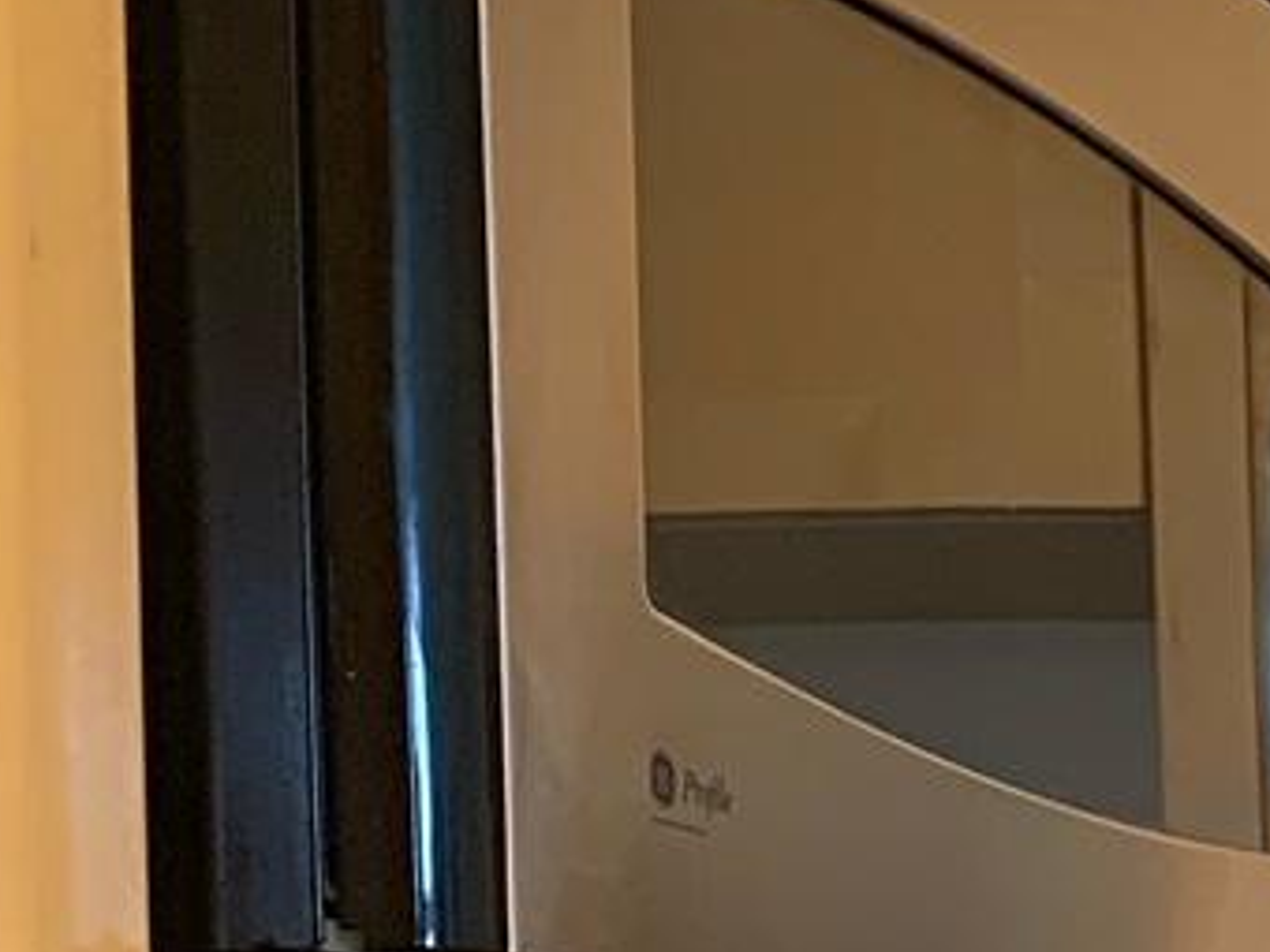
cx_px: 3227
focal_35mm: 154
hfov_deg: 10.6
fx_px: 5650
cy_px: 1941
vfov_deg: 9.0
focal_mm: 4.25
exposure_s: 1/60
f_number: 1.8
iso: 80
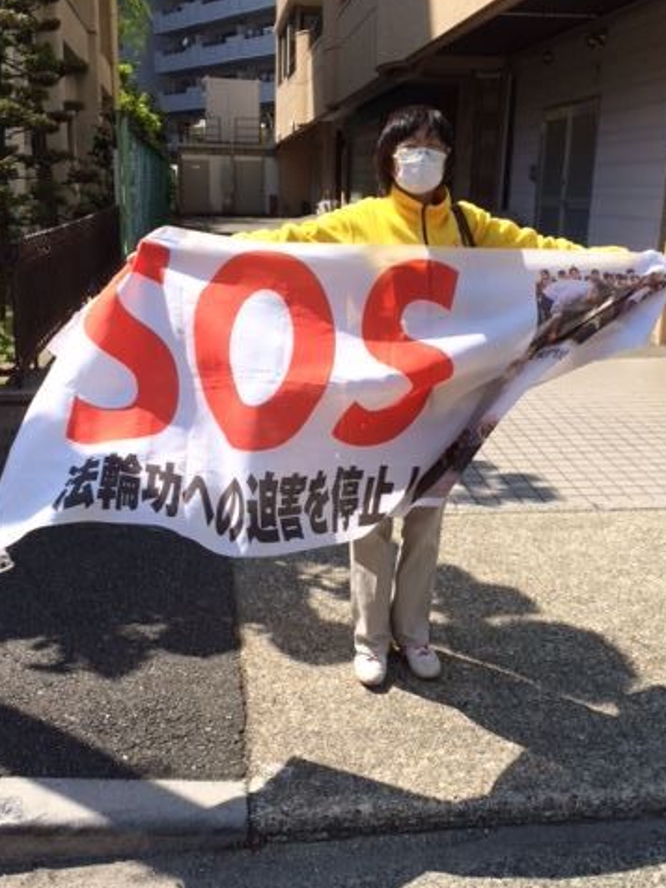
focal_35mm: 39
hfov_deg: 36.8
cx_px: 349
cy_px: 453
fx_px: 1000
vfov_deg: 47.9
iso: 32
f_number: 2.2
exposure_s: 1/1414
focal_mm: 4.15
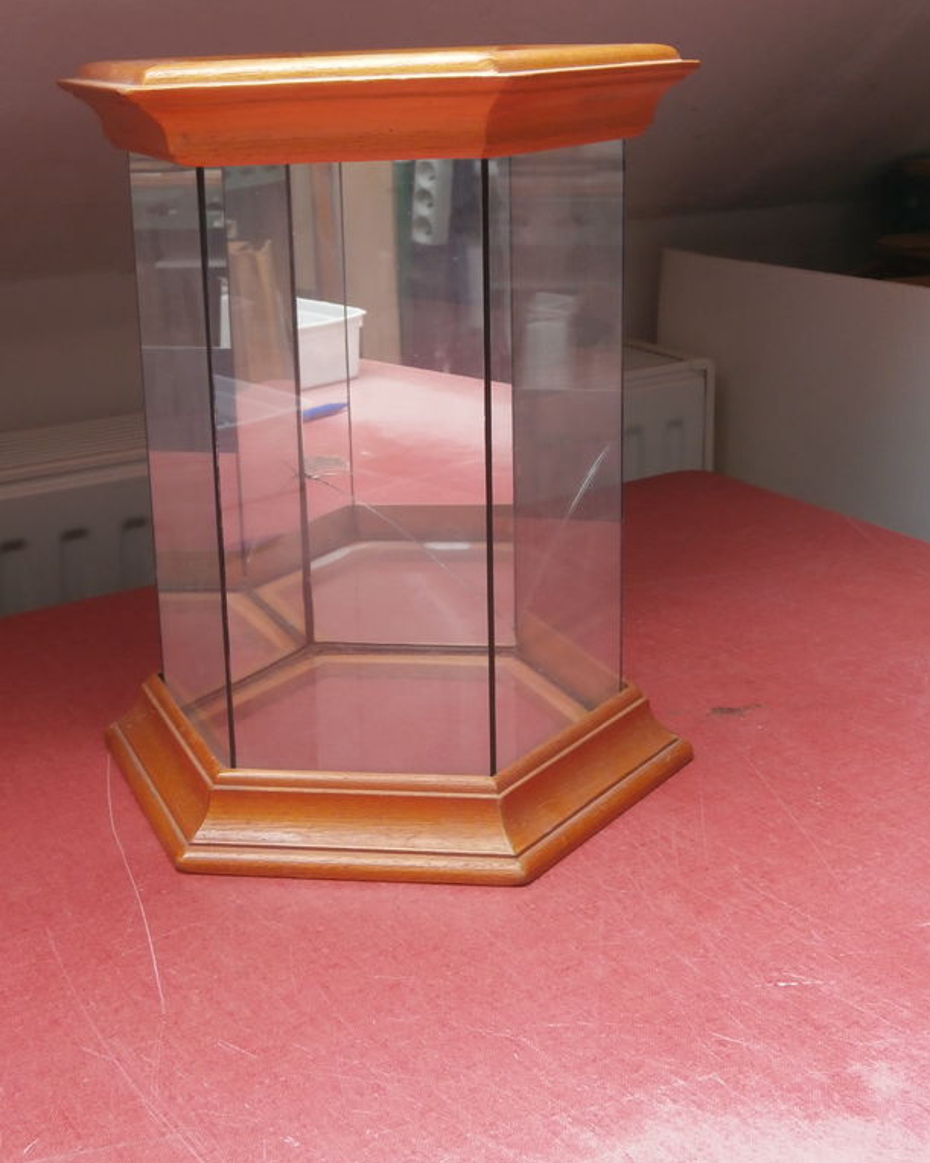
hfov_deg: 32.7
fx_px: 1583
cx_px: 400
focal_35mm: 46
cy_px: 422
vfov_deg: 40.0
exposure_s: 1/40
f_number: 3.1
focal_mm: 6.4
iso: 125
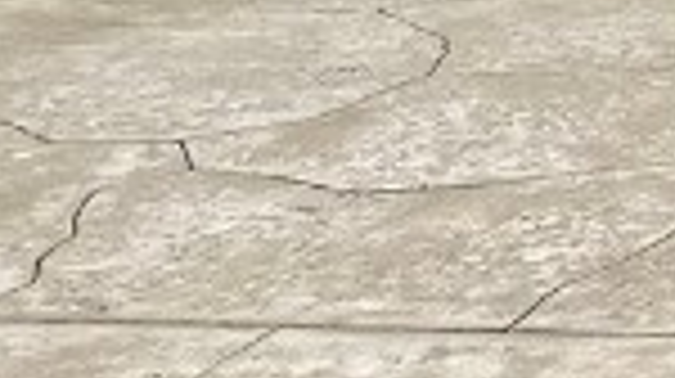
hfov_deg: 8.6
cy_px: -765
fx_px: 3469
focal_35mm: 194
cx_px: 2246
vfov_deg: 5.8
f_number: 1.8
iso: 32
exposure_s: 1/3610
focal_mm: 4.25
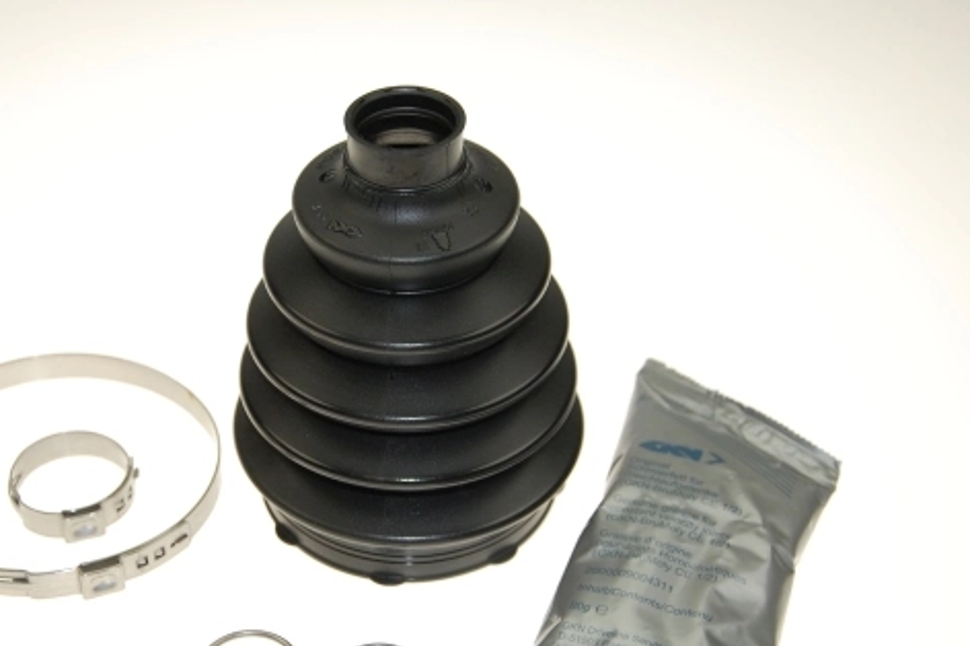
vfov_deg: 17.9
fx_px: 2046
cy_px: 389
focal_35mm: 76
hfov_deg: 26.6
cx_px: 372
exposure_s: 1/500
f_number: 5.6
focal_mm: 40
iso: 360
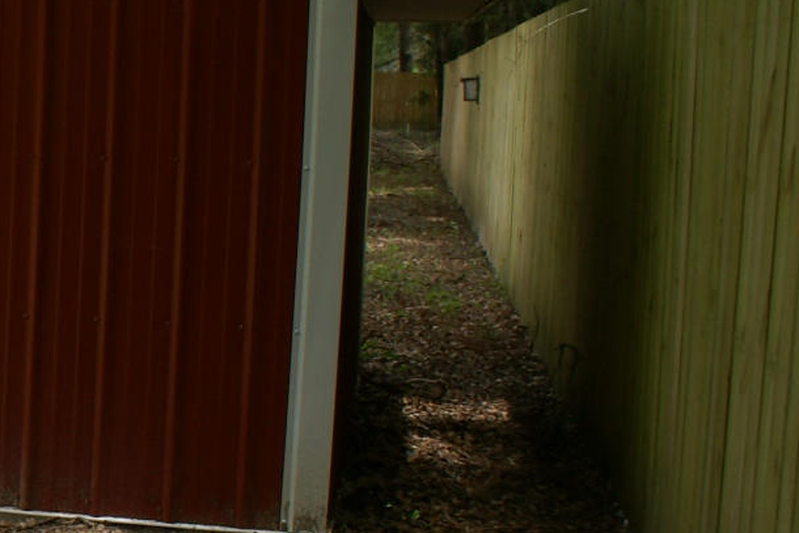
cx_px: -397
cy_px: 237
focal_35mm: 85
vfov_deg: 16.1
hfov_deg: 20.5
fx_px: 1887
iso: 100
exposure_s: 1/200
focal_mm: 18
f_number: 5
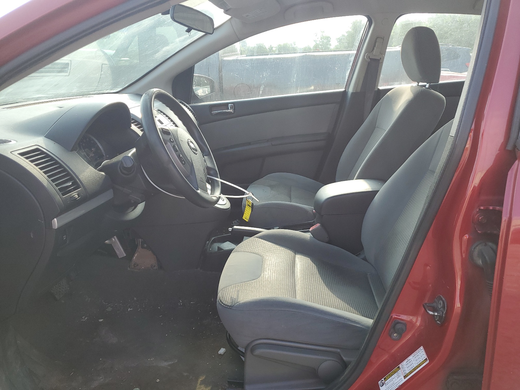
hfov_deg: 67.3
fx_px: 391
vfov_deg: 53.1
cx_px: 260
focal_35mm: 26
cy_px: 195
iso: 50
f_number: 1.5
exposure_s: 1/526
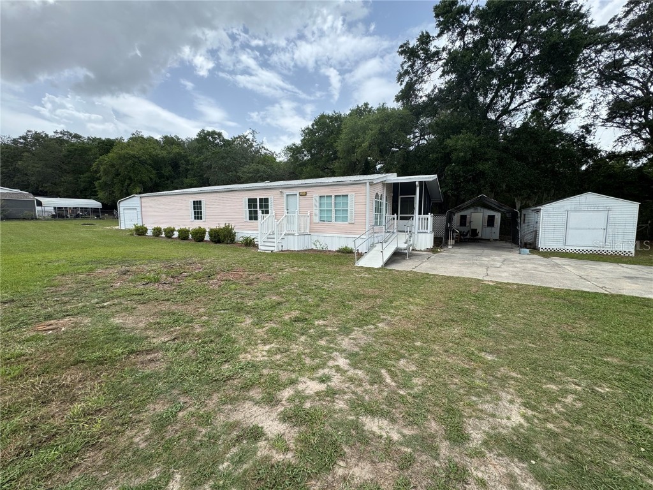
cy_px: 245
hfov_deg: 102.1
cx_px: 326
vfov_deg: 85.7
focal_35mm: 14
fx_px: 264
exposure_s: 1/1048
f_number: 2.2
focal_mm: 2.22
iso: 40
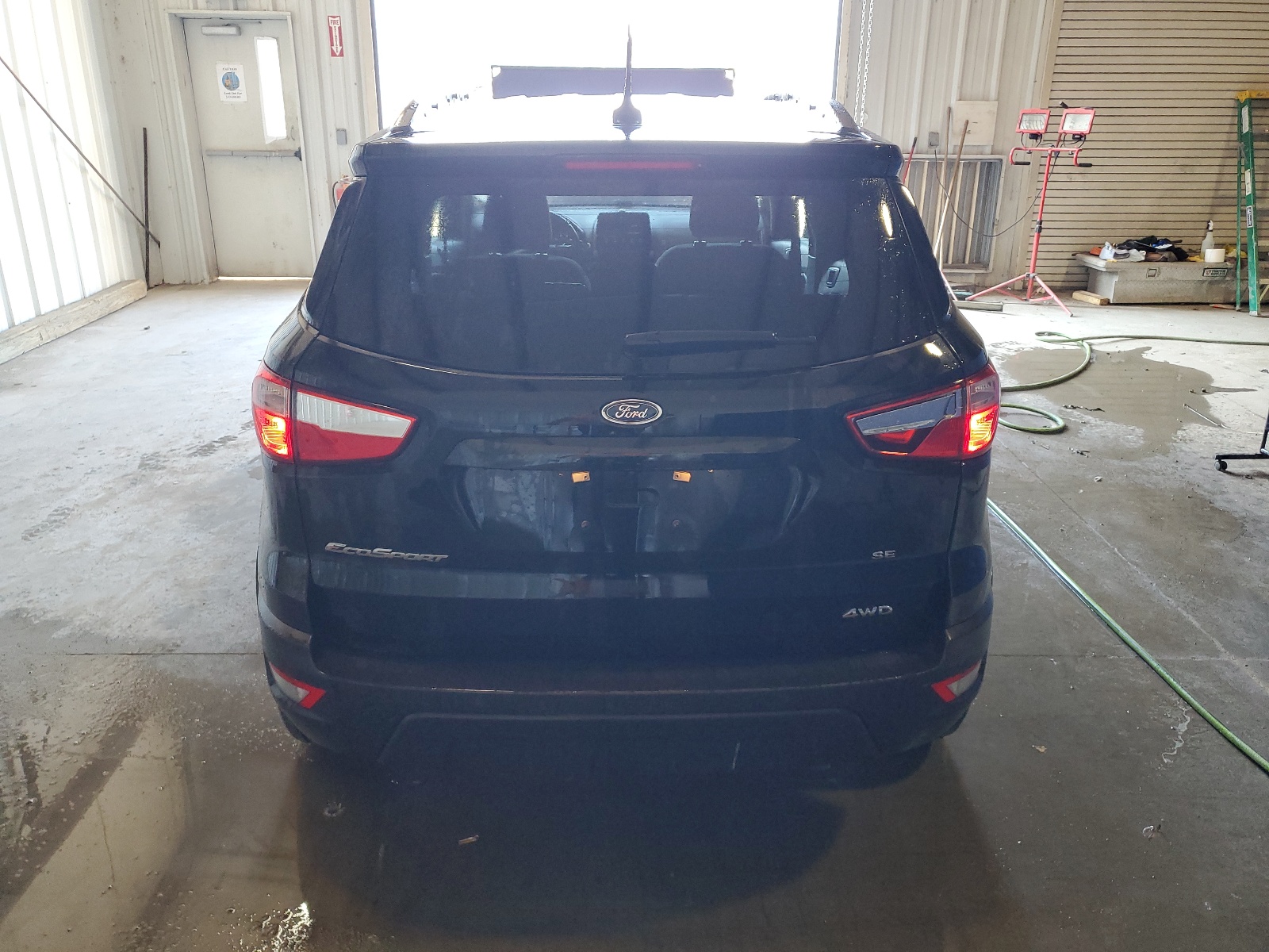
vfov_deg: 53.1
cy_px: 476
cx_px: 634
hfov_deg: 67.3
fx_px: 953
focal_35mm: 26
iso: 161
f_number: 1.5
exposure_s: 1/60.2
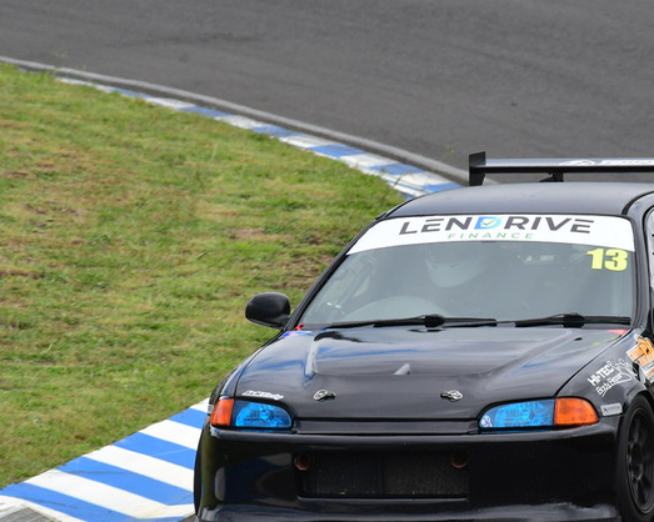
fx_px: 20858
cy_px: 326
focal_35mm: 1078
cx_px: 450
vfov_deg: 1.4
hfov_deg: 1.8
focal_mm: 500
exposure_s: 1/640
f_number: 11
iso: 800
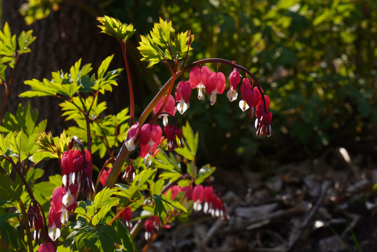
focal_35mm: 150
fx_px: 1571
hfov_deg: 13.7
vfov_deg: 9.2
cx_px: 188
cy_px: 126
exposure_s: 1/80
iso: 100
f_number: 11
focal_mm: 100
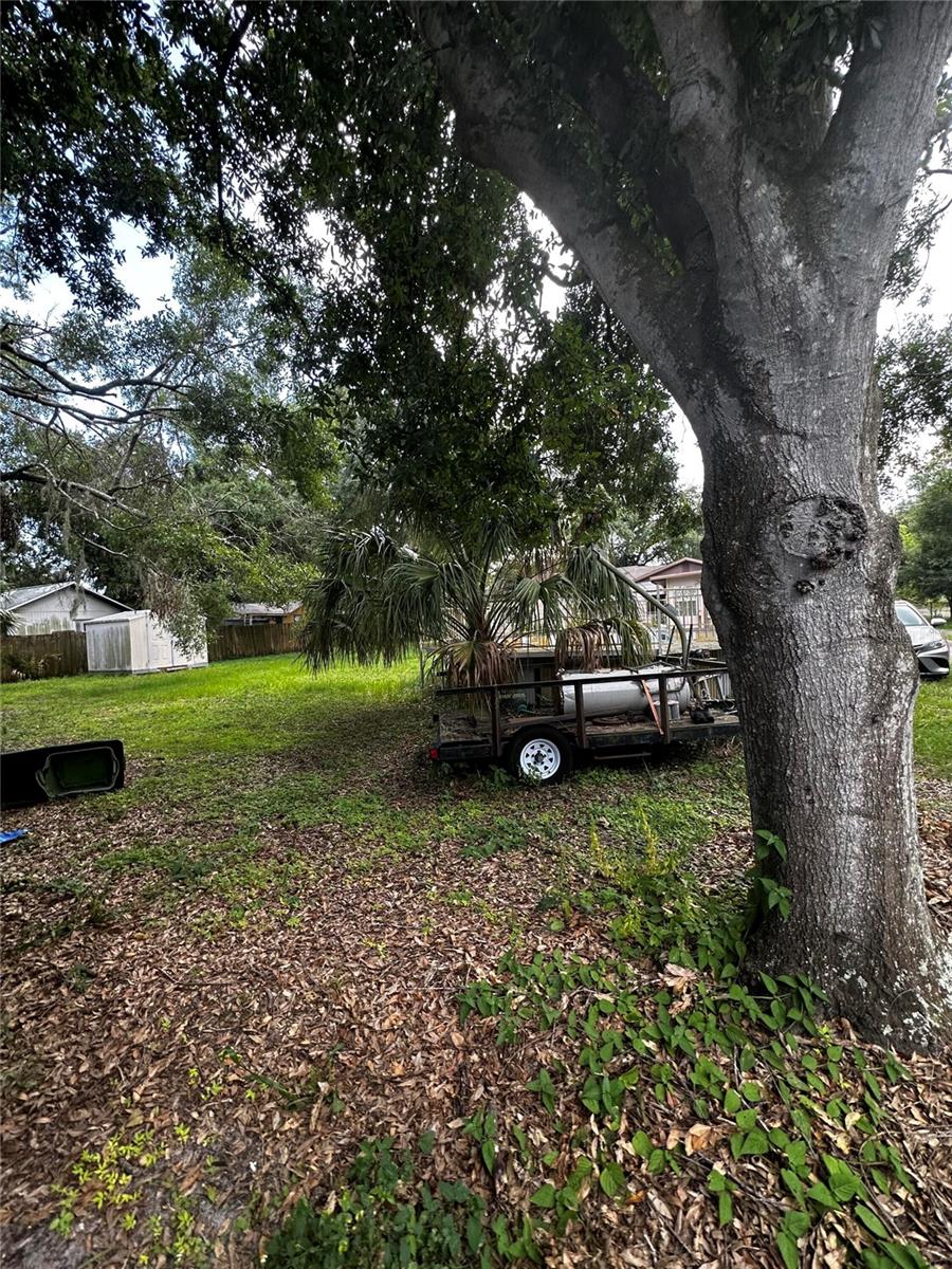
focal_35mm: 14
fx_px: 513
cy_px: 634
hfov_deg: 85.7
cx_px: 476
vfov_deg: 102.1
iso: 100
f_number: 2.2
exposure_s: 1/99
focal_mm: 2.22
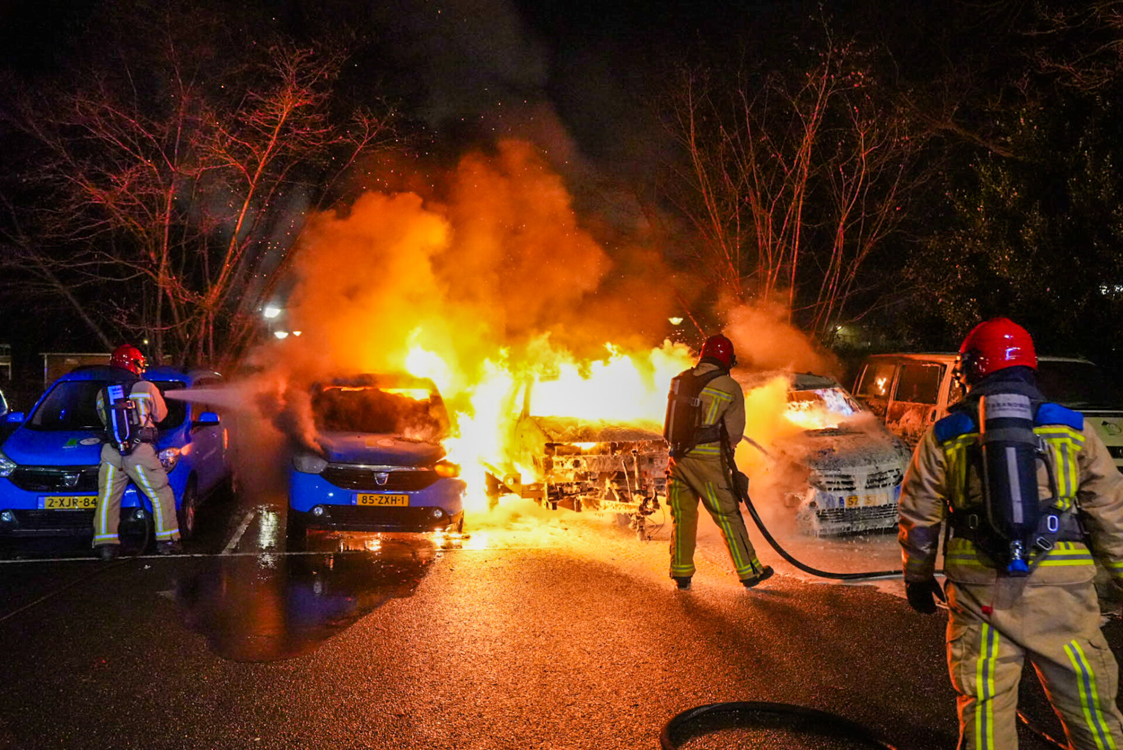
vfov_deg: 41.2
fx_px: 999
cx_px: 562
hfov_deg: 58.7
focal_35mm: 32
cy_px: 375
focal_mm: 32
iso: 10000
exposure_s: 1/125
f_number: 3.5
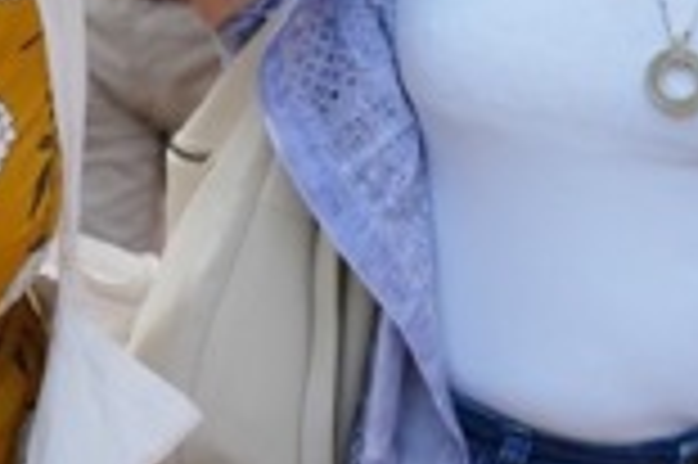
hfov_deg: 10.6
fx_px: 3678
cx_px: -266
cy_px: -207
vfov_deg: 7.1
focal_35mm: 190
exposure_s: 1/500
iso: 1250
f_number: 5
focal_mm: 43.2
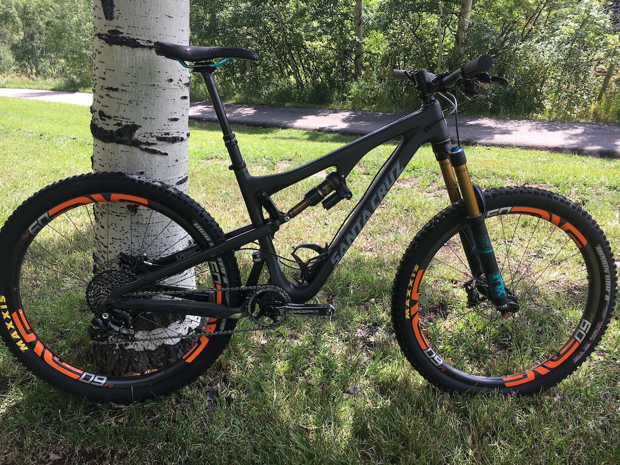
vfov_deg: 48.2
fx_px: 519
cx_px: 310
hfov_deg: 61.7
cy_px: 232
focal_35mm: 29
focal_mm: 4.15
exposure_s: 1/416
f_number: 2.2
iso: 25
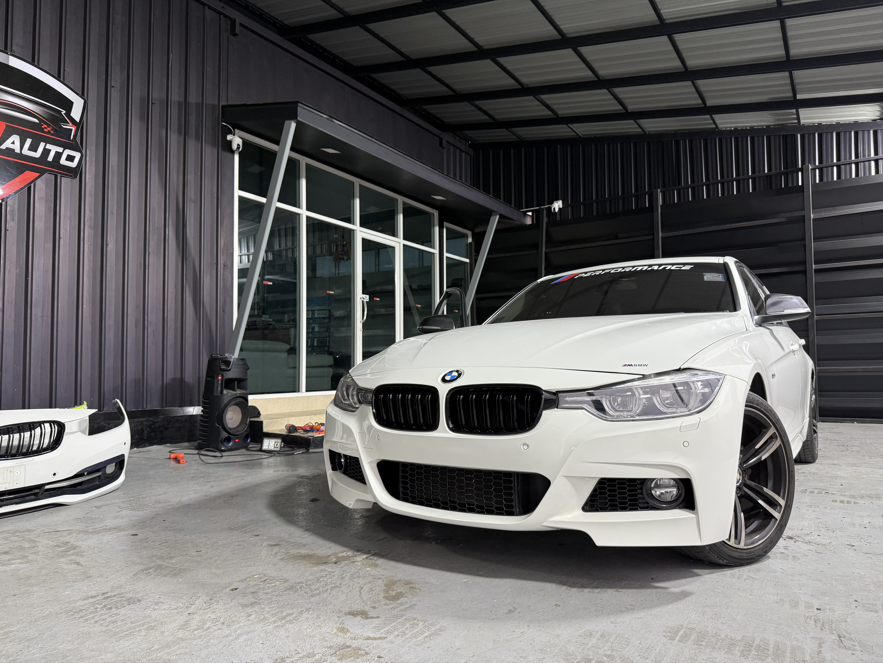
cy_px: 332
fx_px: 612
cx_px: 442
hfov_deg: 71.6
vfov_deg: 56.8
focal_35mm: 24
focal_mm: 6.76
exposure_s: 1/100
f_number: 1.78
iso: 200
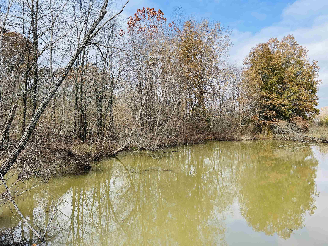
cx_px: 164
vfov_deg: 53.1
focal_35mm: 26
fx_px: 246
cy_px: 123
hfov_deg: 67.3
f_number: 1.5
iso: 50
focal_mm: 5.7
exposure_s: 1/1344
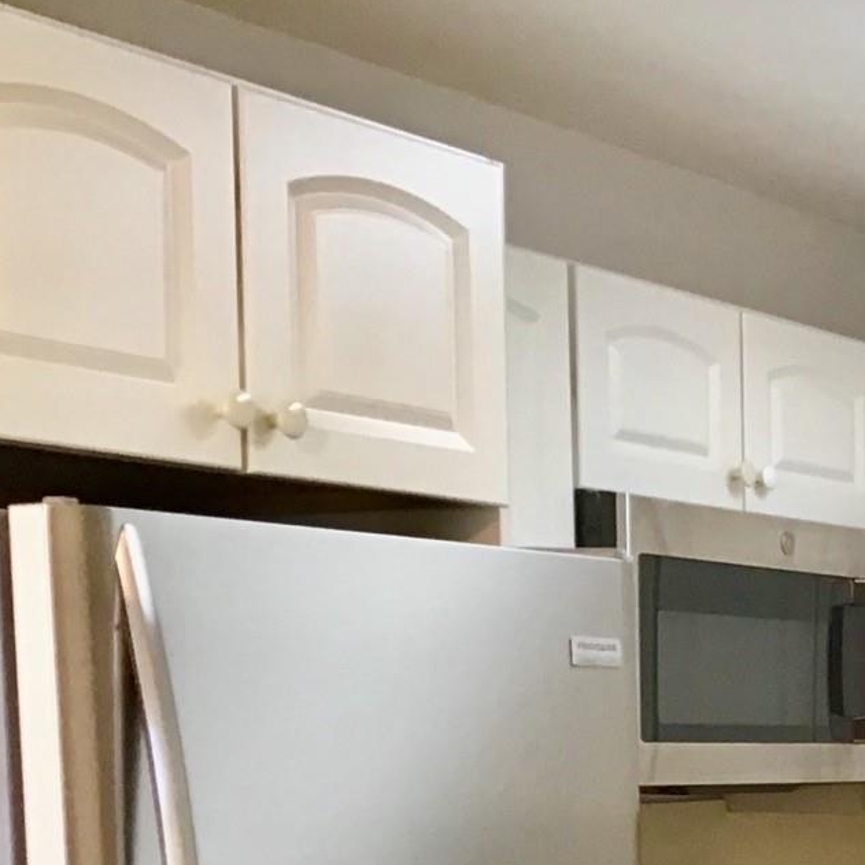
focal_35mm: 89
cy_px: 980
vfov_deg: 18.7
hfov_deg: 17.6
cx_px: 1282
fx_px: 2516
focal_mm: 3.3
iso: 50
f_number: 2.4
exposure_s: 1/30
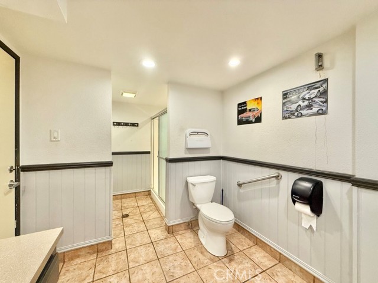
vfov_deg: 85.7
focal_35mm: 14
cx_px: 189
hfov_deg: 102.1
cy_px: 142
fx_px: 153
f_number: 2.2
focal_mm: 2.22
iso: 250
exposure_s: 1/120
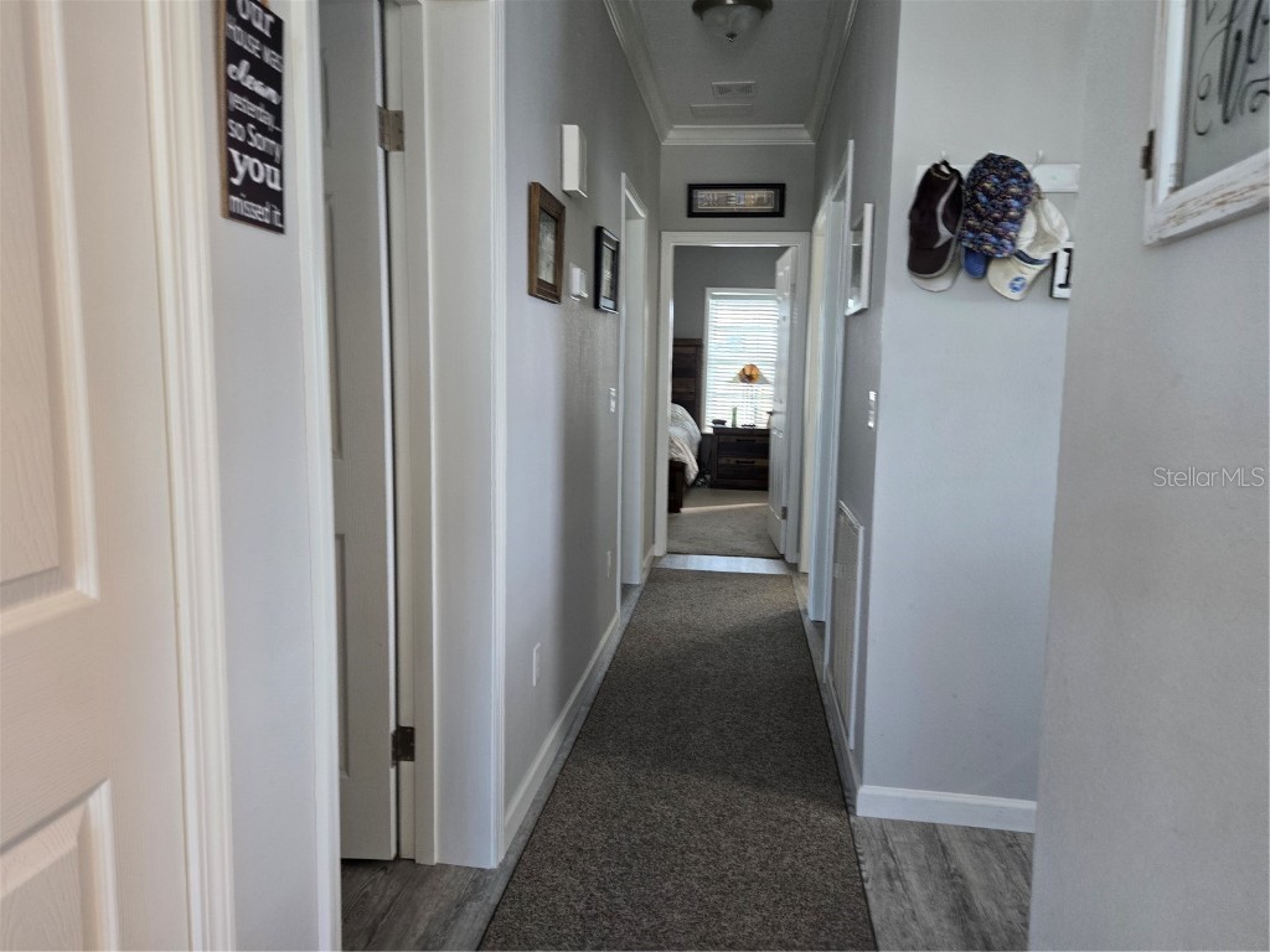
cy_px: 476
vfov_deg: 58.9
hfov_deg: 73.9
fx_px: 844
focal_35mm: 23
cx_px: 635
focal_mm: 5.4
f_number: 1.8
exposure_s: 1/120
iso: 200
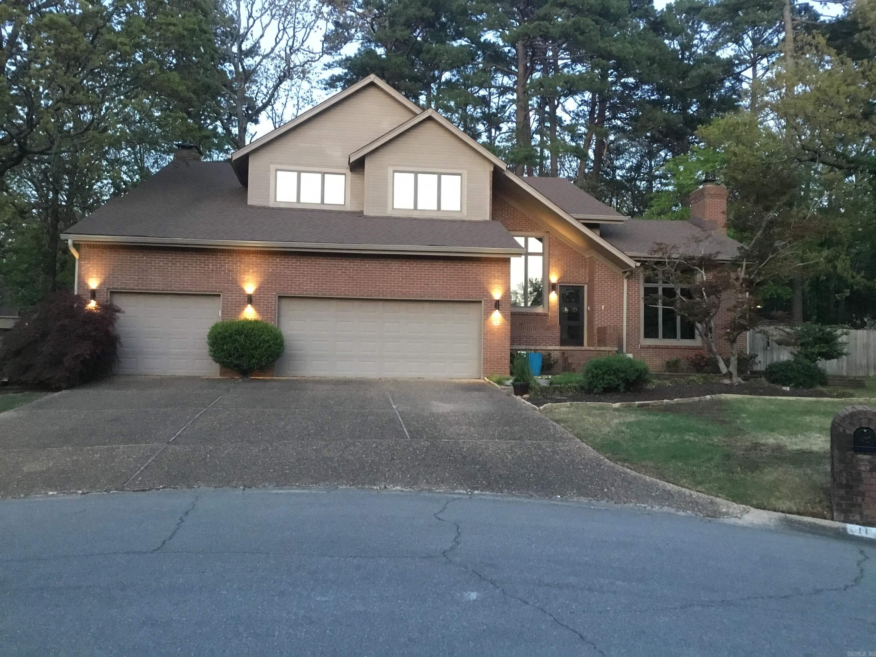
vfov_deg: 45.4
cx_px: 438
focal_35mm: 31
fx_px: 784
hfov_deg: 58.4
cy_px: 328
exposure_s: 1/30
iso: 200
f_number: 2.4
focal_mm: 3.3
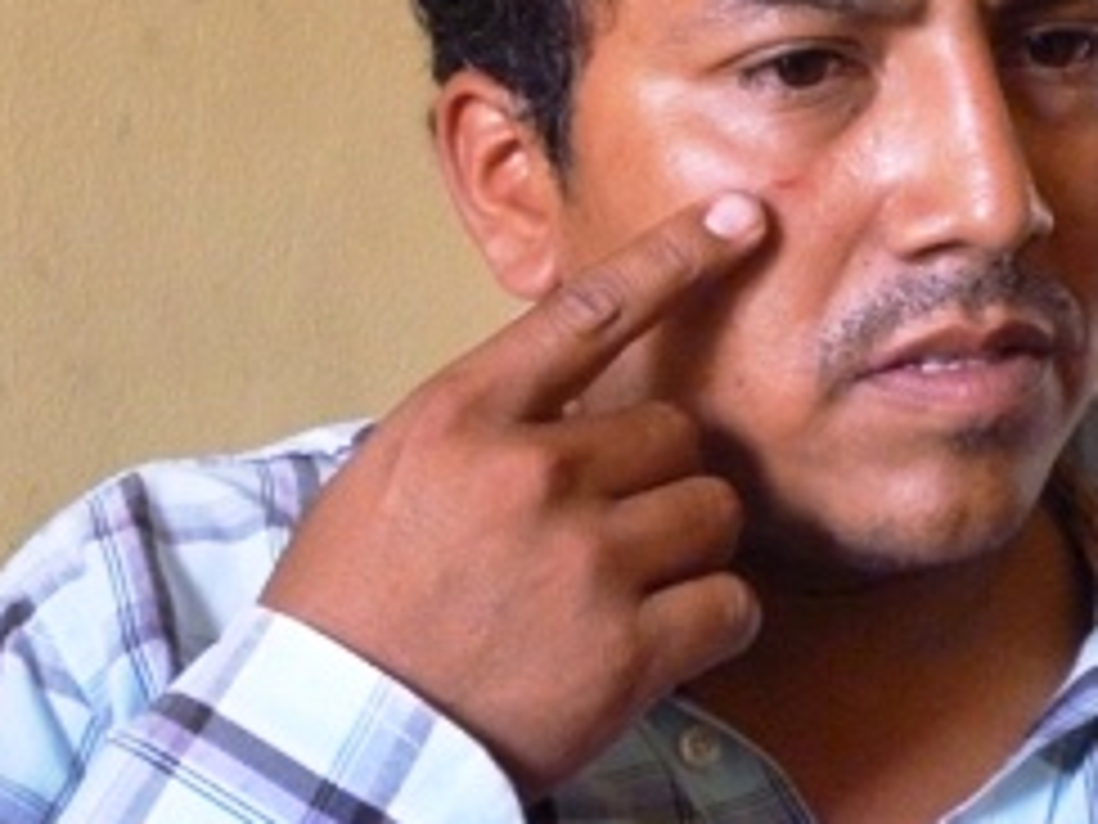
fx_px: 2791
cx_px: 684
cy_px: 288
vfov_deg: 16.8
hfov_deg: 22.2
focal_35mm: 88
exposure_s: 1/50
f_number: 4
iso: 800
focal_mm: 8.6
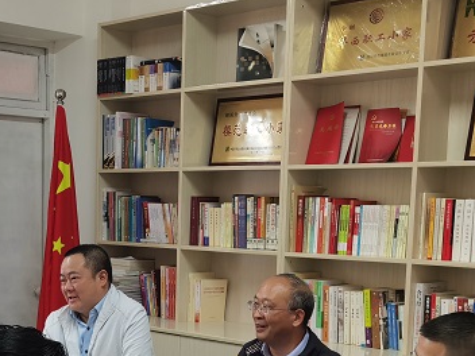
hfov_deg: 28.5
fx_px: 906
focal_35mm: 66
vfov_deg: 22.0
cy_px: 276
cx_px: 69
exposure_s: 1/50
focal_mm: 5.56
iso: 125
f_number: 1.6
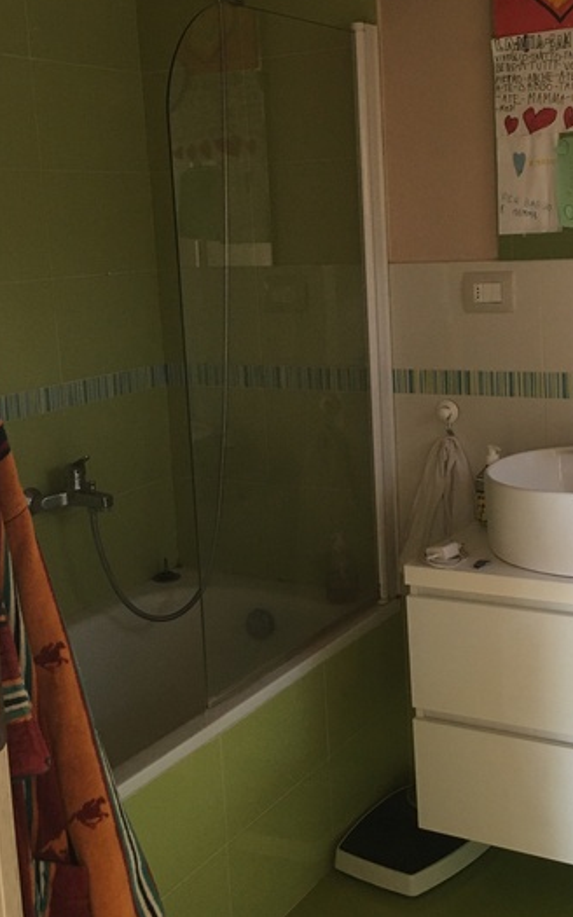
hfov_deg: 28.4
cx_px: 374
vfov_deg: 44.2
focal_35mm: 45
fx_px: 1125
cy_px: 393
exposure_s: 1/33
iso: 160
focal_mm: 4.15
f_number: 2.2
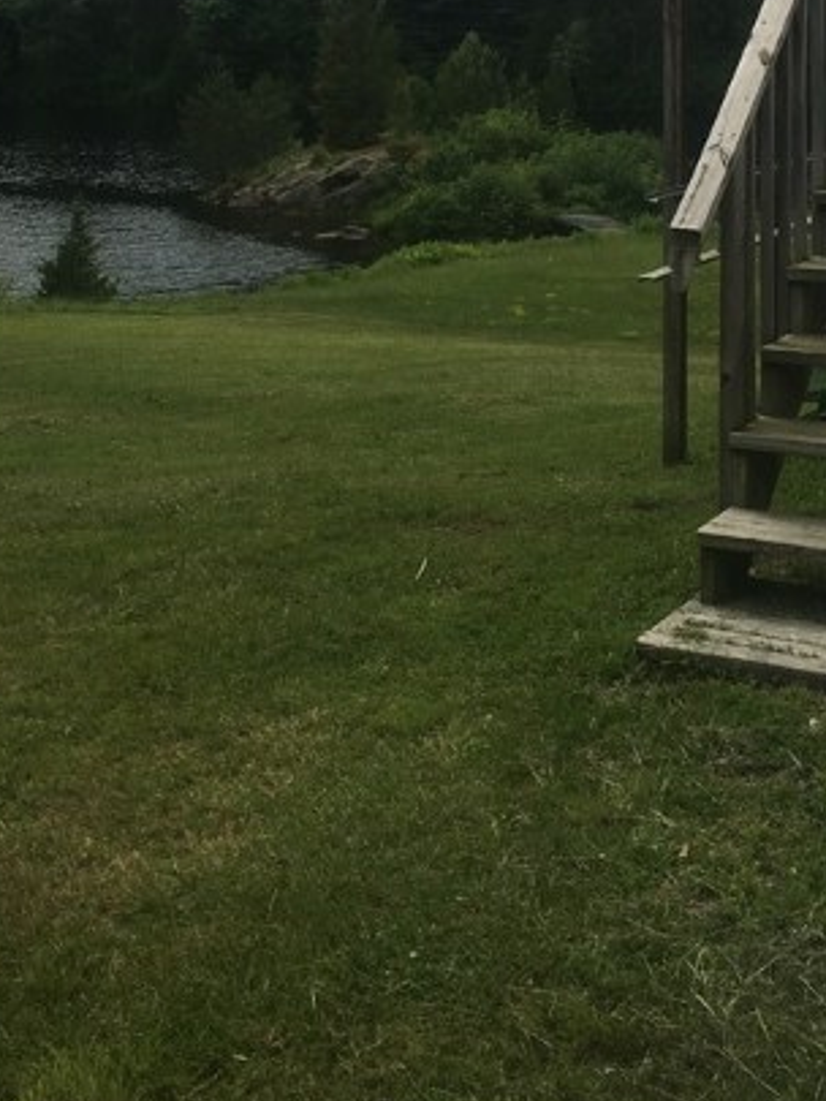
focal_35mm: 55
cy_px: 130
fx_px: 1749
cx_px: 437
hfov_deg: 26.6
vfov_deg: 33.3
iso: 25
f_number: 2.2
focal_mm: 4.15
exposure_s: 1/2262
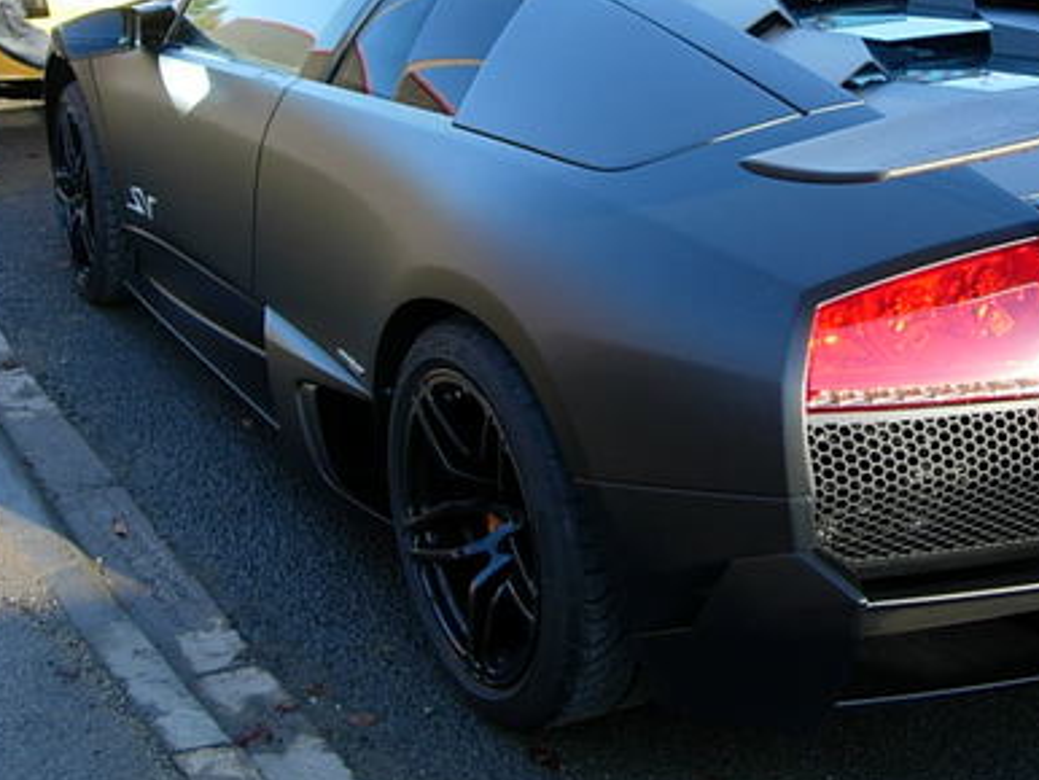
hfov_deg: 30.2
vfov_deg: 23.1
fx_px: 1892
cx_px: 778
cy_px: 210
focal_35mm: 63
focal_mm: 7.8
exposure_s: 1/181
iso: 64
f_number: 2.8
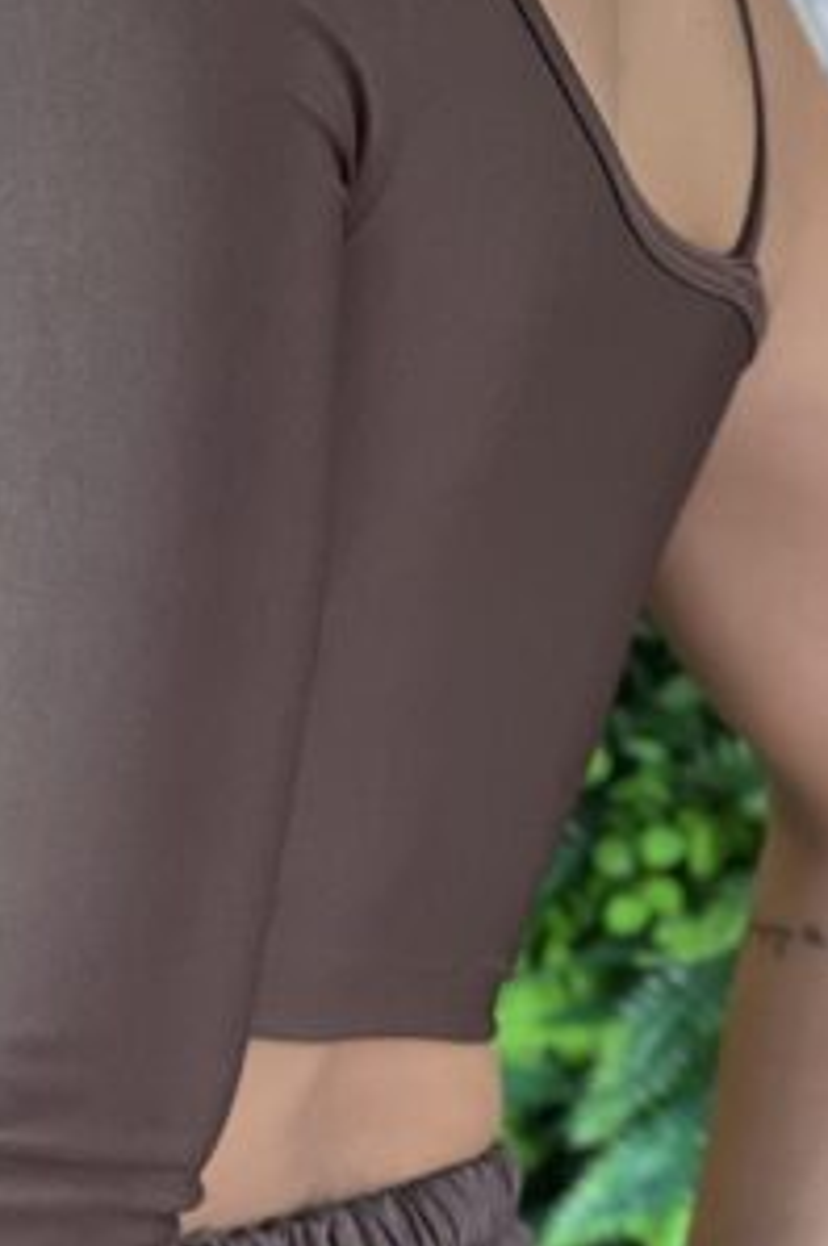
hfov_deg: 5.5
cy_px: 458
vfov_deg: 8.2
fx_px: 8679
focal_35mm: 251
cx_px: 176
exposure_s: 1/120
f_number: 2.8
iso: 100
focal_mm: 9
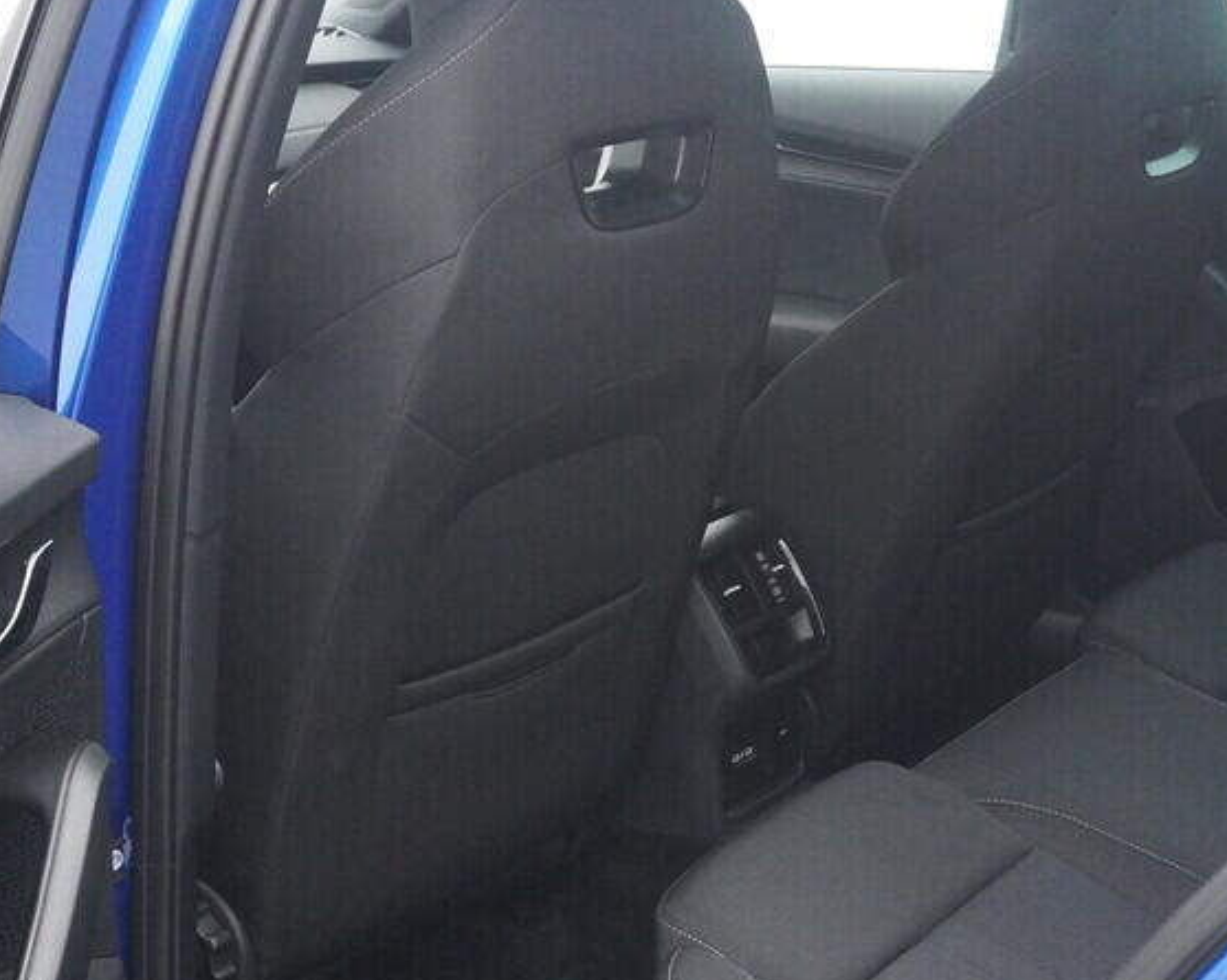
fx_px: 2251
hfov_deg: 30.4
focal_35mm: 62
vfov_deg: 24.5
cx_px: 721
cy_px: 636
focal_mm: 24
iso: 6400
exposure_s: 1/250
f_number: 6.3
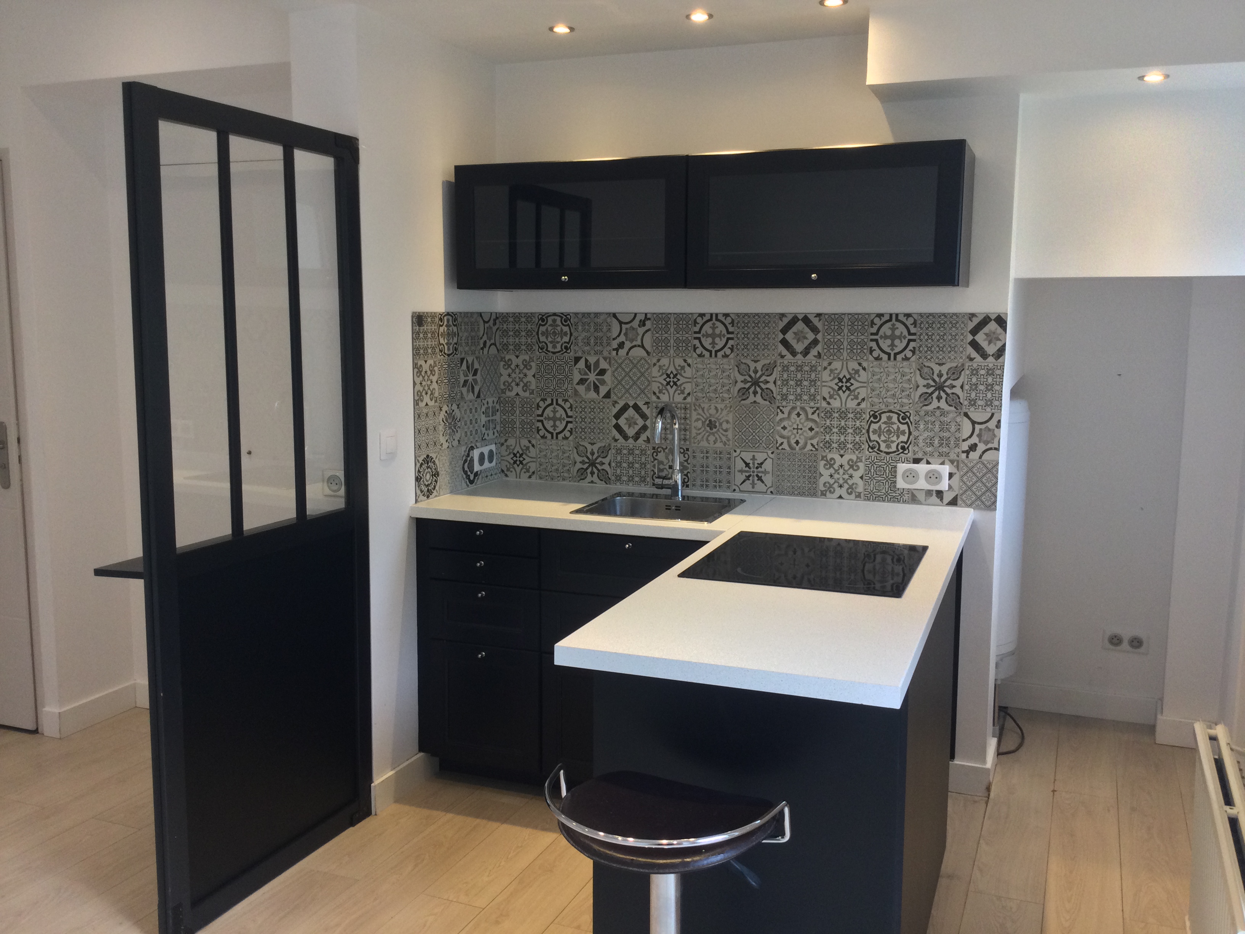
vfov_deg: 45.4
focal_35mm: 31
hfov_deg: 58.4
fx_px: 1115
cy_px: 467
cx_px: 622
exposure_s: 1/33
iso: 64
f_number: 2.4
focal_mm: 3.3
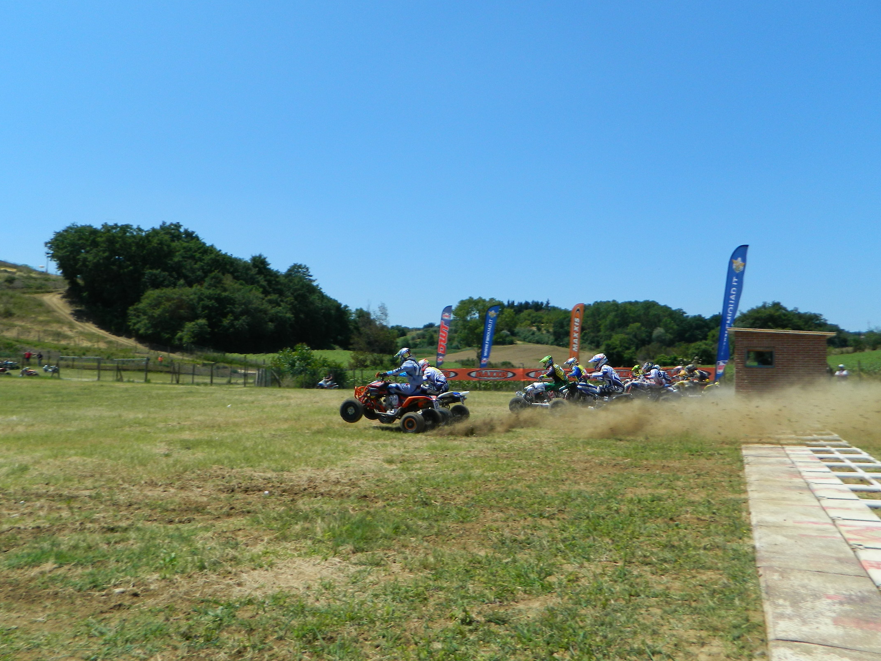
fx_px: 713
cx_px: 437
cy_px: 349
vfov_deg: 49.7
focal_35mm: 28
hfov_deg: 63.4
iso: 80
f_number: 8.7
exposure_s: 1/200
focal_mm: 4.5
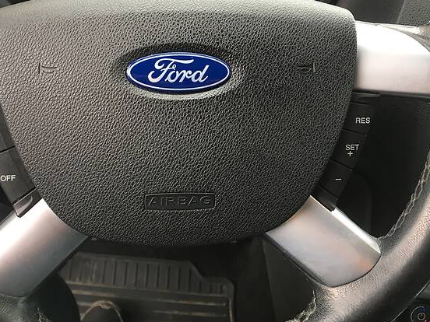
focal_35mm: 42
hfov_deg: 44.6
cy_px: 118
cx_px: 171
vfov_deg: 34.2
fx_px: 522
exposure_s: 1/33
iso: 25
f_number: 2.2
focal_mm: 4.2
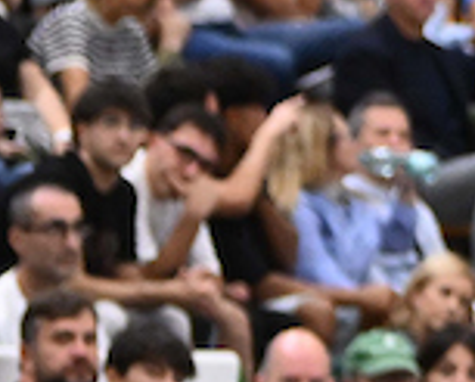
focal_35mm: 602
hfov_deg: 3.1
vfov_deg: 2.6
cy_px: -146
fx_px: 8479
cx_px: 1593
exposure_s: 1/1250
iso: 3200
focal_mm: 82
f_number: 3.2
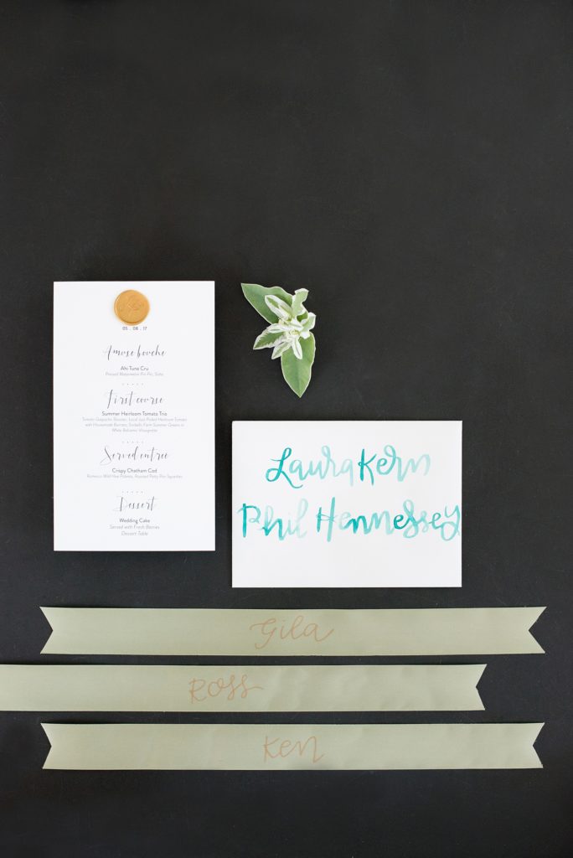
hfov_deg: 27.0
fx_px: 1192
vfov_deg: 39.6
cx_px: 286
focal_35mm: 50
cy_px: 429
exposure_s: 1/200
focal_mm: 50
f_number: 3.5
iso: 1600
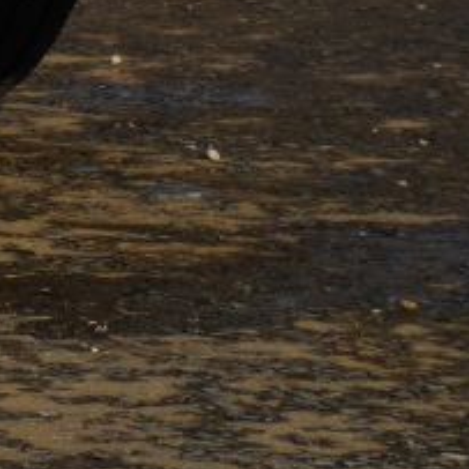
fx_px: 7680
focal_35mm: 501
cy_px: -742
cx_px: -1167
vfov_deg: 3.4
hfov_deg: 3.4
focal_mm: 50
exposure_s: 1/125
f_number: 11
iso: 100
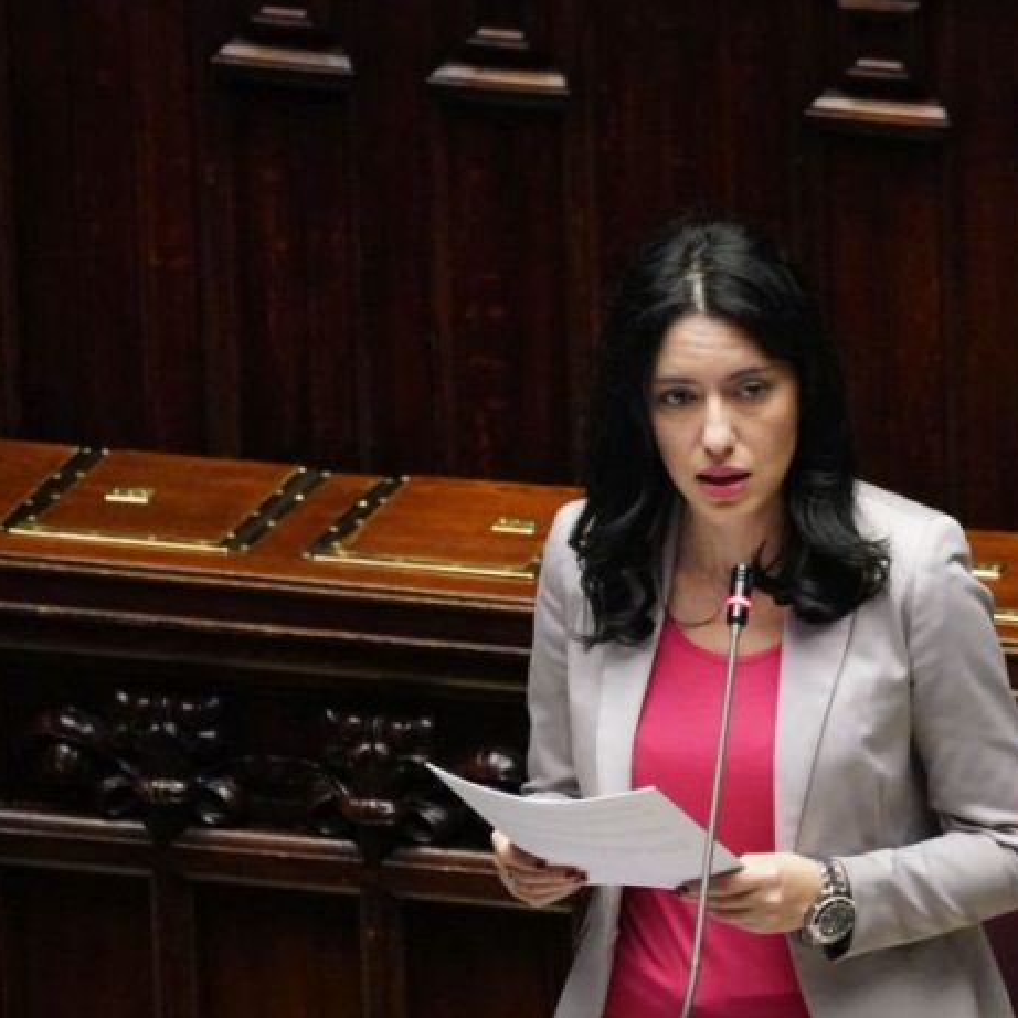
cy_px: 508
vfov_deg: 2.3
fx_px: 25586
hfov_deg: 2.3
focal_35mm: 769
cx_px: 757
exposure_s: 1/160
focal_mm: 400
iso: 12800
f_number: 5.6
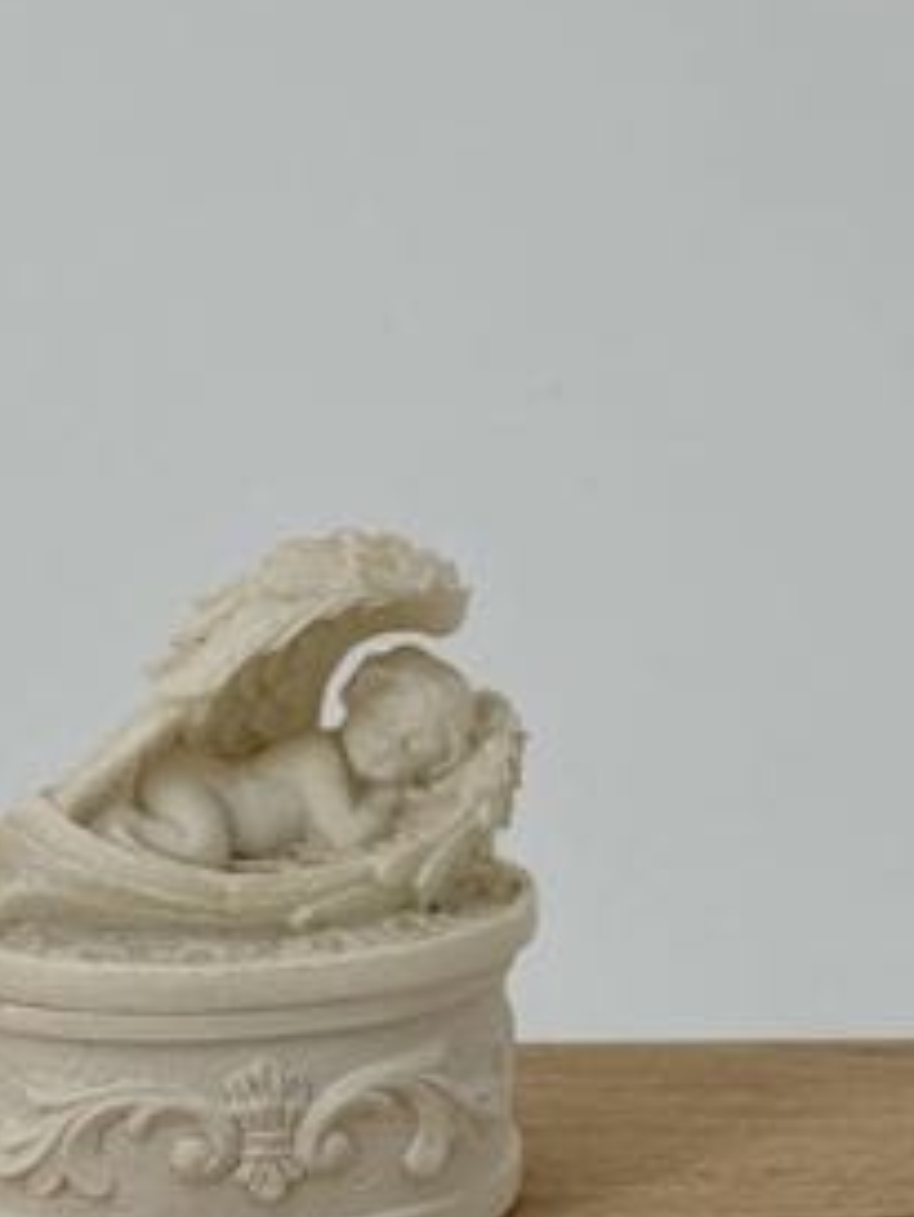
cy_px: 1001
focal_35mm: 127
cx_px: 321
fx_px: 4468
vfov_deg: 15.4
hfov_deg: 11.7
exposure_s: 1/1362
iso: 32
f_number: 1.6
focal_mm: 5.96
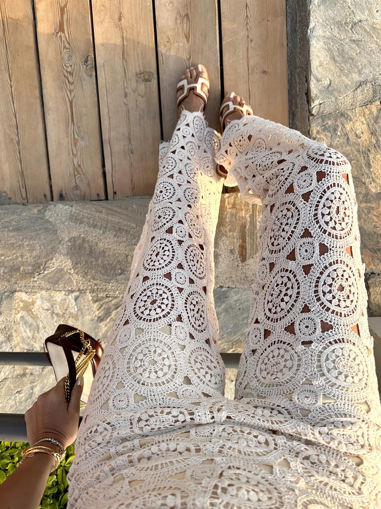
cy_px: 254
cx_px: 190
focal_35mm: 24
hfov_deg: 56.8
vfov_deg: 71.6
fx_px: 352
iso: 80
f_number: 1.78
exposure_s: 1/564
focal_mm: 6.86
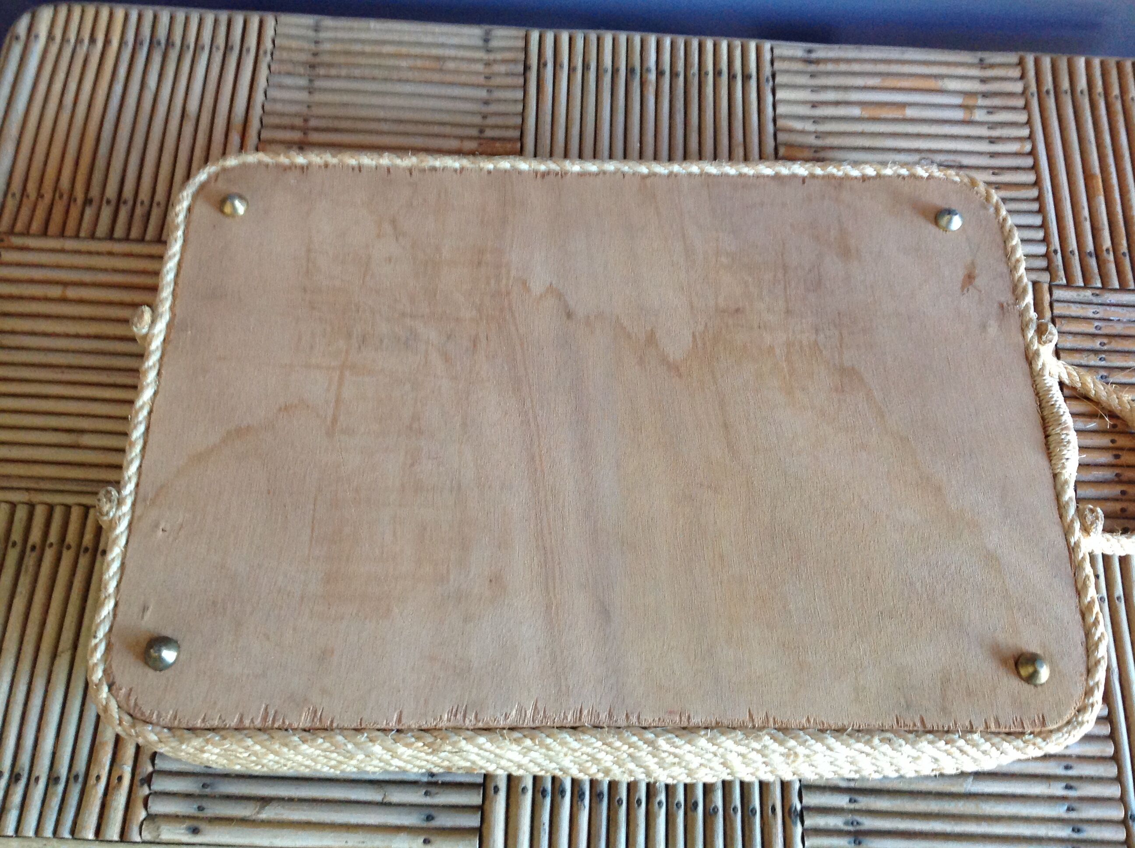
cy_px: 424
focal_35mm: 35
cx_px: 568
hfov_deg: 52.7
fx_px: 1146
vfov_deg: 40.6
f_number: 2.4
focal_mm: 4.28
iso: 200
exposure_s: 1/15
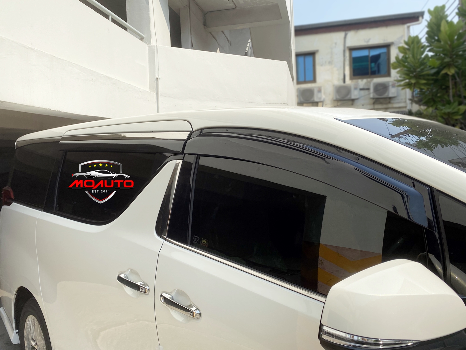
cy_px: 175
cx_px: 233
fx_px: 350
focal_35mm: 26
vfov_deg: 53.1
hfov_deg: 67.3
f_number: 1.8
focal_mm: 4.25
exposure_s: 1/2817
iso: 32
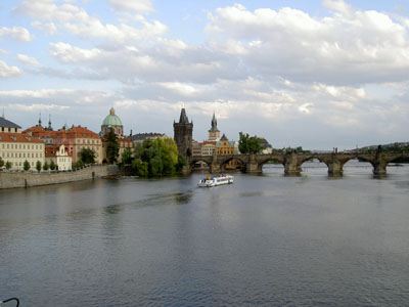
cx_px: 204
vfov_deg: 36.8
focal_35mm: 39
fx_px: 461
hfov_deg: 47.9
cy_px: 154
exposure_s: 1/179
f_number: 4.7
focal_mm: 8
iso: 100
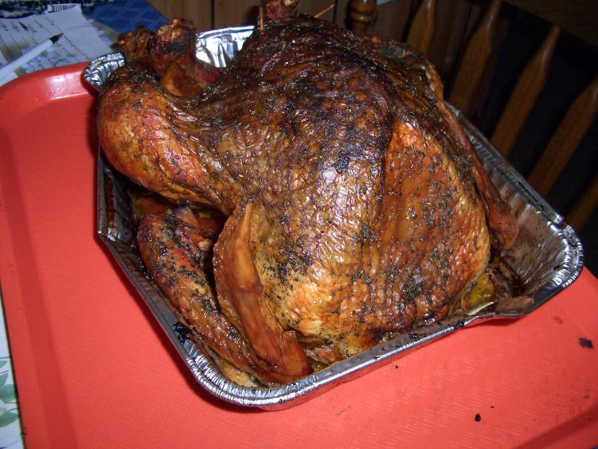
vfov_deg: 40.7
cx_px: 299
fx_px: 605
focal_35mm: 35
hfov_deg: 52.6
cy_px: 224
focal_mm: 5.8
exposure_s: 1/60
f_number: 2.6
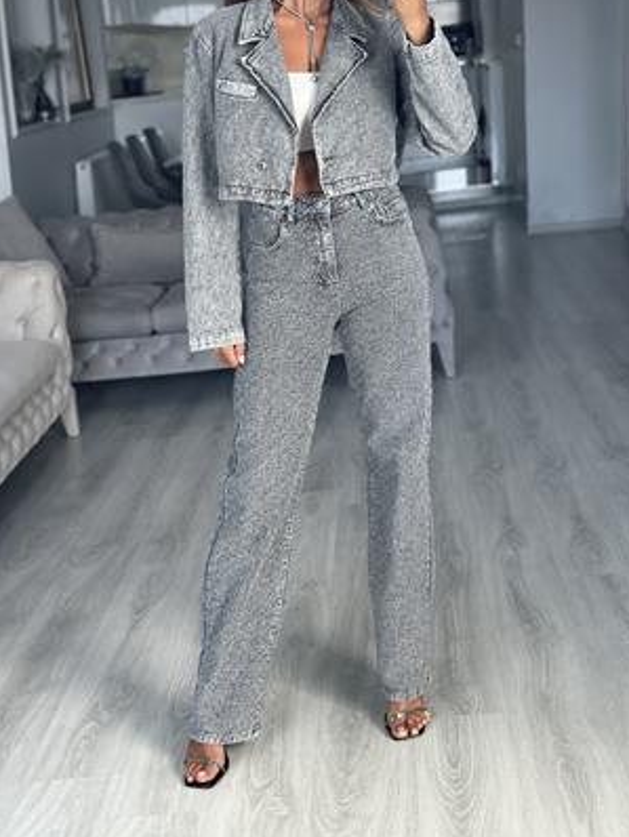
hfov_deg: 24.0
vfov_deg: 31.5
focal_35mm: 61
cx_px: 330
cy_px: 318
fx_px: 1476
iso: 125
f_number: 1.78
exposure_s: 1/170
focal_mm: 6.86
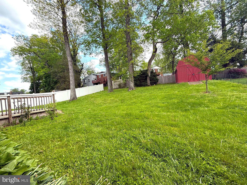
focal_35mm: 14
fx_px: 100
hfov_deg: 102.1
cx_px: 124
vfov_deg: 85.7
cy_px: 92
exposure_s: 1/522
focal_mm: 2.22
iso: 64
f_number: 2.2
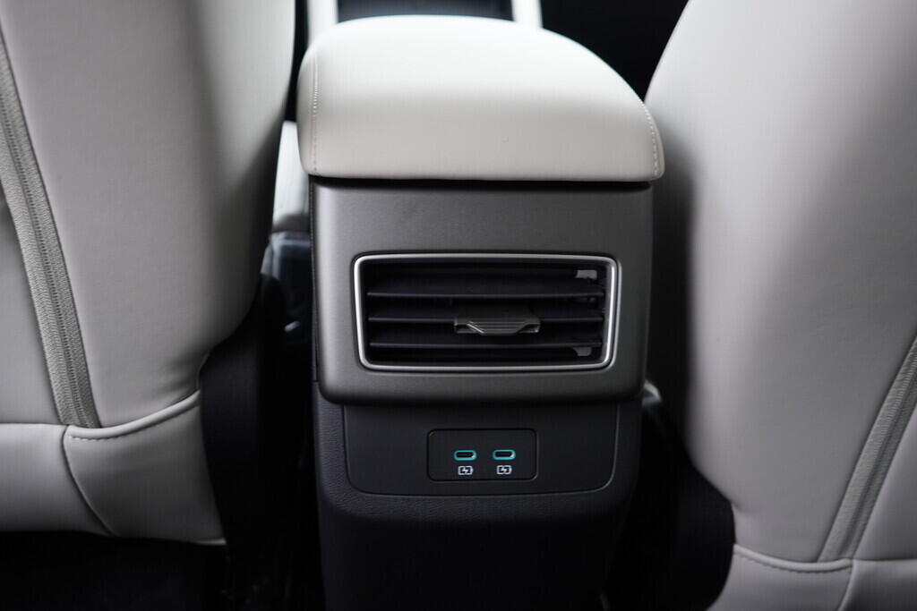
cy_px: 306
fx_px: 917
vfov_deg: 36.9
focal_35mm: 36
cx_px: 458
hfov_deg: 53.1
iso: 400
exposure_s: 1/40
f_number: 2.8
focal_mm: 24
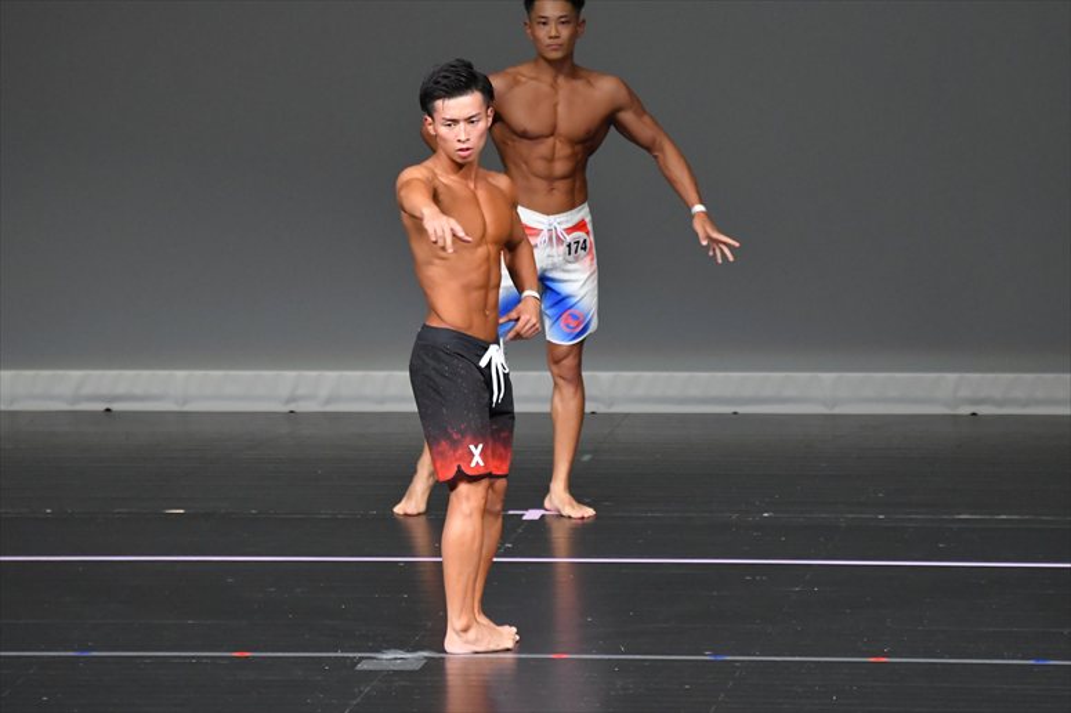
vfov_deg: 3.7
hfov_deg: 5.5
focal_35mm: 375
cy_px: 356
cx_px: 536
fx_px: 11151
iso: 5000
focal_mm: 250
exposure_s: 1/400
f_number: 5.6
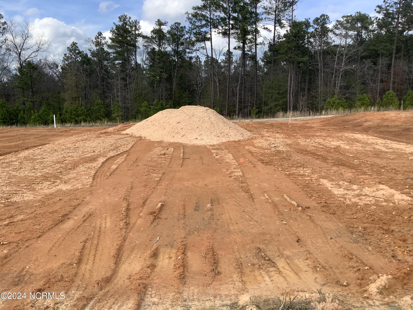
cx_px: 206
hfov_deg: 58.4
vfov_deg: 45.4
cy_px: 155
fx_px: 370
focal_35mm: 31
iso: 25
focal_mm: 3.3
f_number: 2.4
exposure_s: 1/886
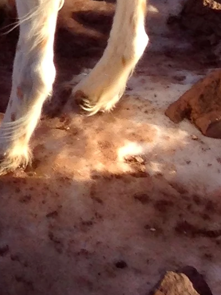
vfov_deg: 8.9
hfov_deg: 7.1
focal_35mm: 201
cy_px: -403
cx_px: -210
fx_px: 1711
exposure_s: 1/786
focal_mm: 4.12
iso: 50
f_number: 2.4
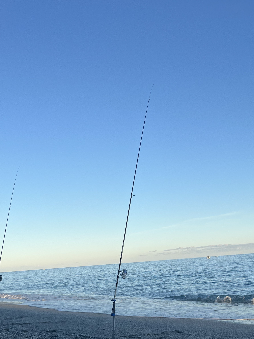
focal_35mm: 44
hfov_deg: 32.9
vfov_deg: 41.0
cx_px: 133
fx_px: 431
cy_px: 275
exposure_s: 1/2222
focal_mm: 5.1
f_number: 1.6
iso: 50
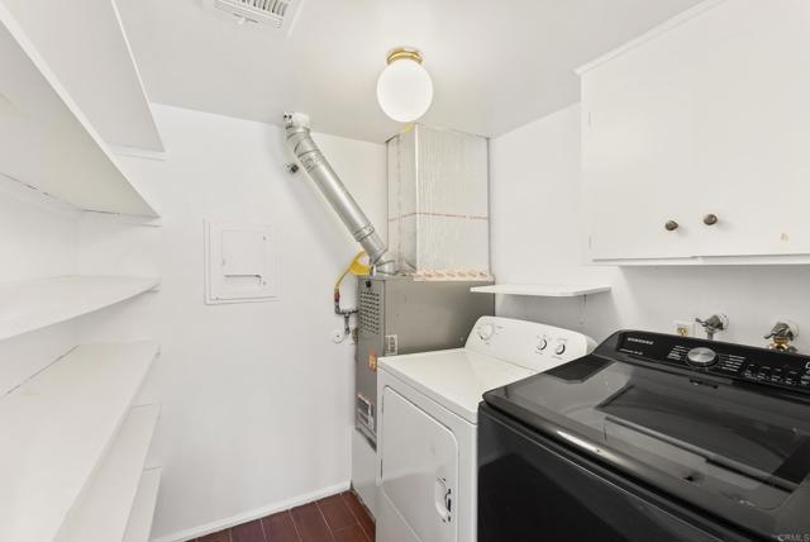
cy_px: 271
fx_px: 360
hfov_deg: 96.7
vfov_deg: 73.9
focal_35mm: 16
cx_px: 405
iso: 500
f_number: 8
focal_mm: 16
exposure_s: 1/8
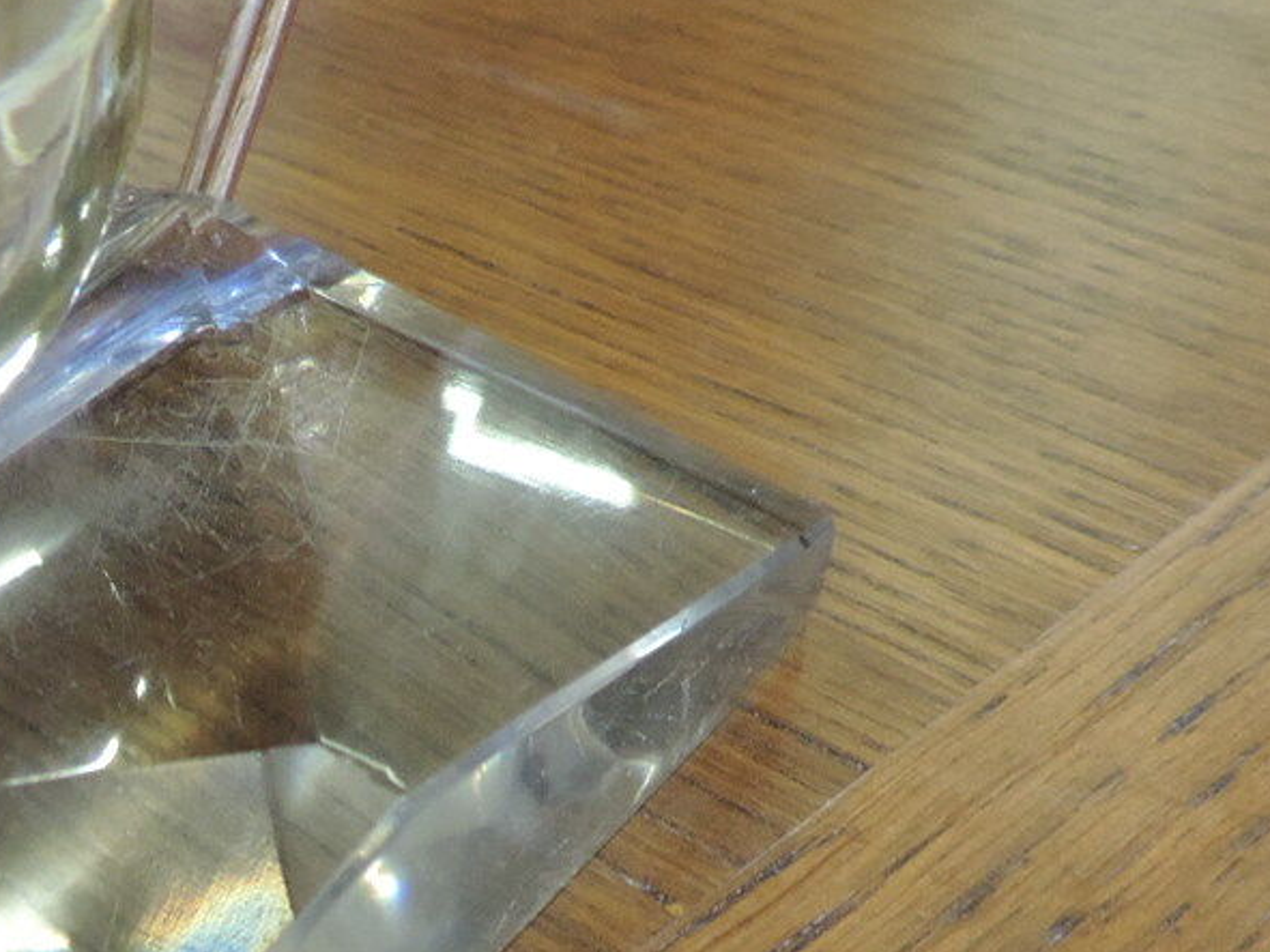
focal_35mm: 65
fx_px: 2384
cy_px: 1074
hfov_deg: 28.6
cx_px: 110
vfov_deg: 21.3
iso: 400
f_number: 3
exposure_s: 1/30
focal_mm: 4.3
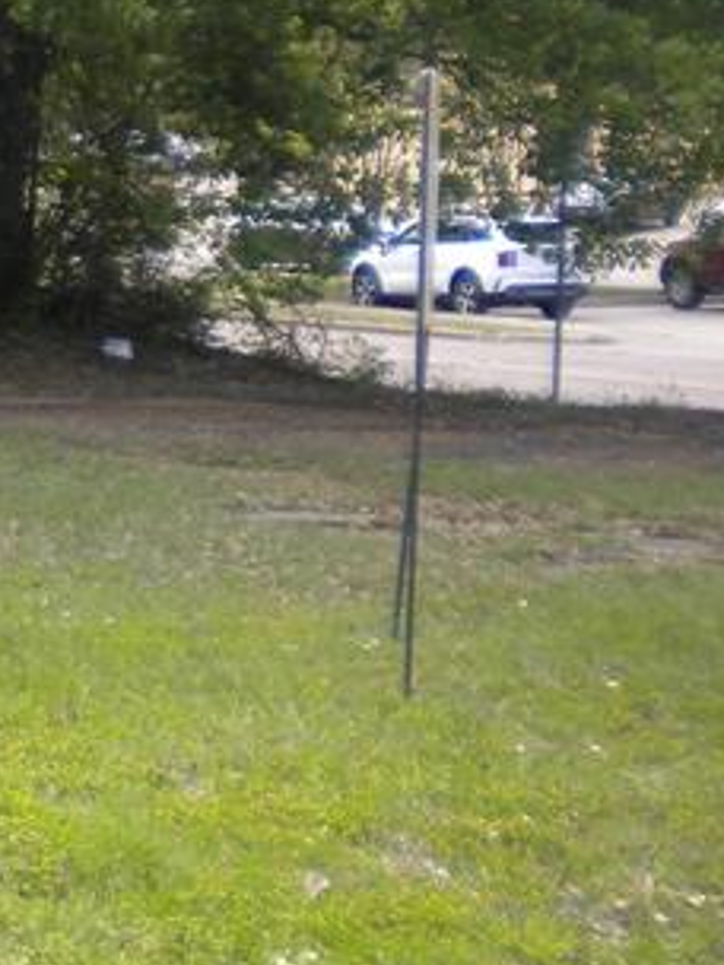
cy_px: 181
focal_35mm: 118
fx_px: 3291
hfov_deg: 11.2
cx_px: -794
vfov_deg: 16.6
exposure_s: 1/218
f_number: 3.1
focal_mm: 6.3
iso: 80
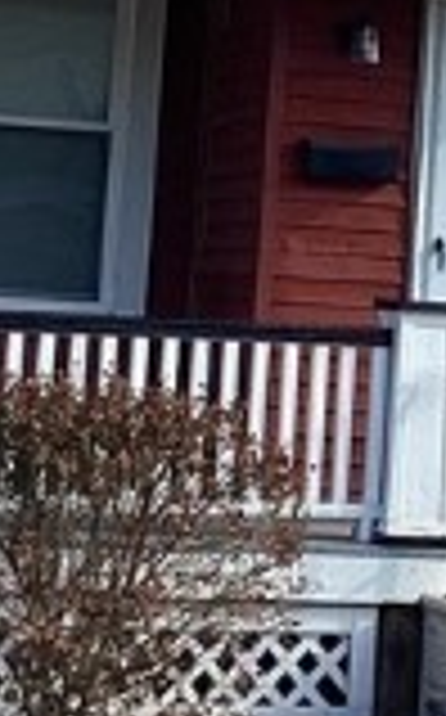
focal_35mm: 159
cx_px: 351
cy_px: -158
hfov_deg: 8.2
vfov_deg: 12.8
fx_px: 3101
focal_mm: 3.3
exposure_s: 1/468
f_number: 2.4
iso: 25
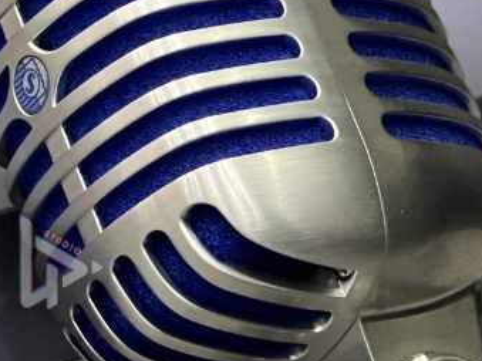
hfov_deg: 6.8
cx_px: 219
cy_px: 208
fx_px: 4051
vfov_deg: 5.1
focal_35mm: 291
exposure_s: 1/25
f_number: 2.8
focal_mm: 9
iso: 400
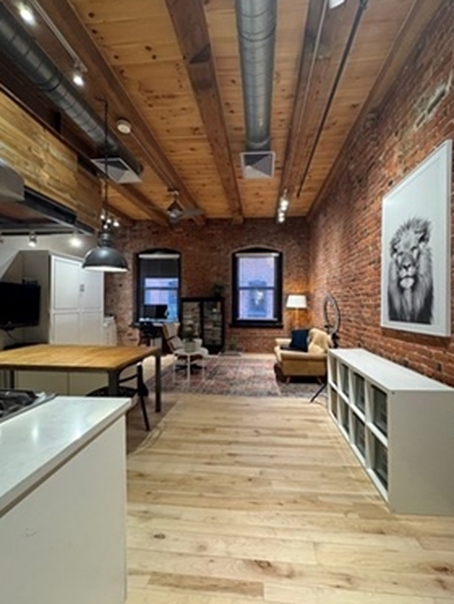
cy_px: 309
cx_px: 235
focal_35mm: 15
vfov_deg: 98.1
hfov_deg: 81.8
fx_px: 262
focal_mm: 2.22
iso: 200
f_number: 2.2
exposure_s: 1/60
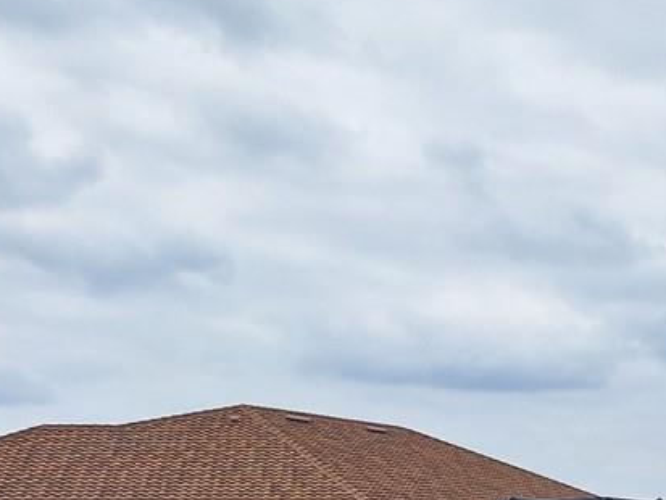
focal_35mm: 89
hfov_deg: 17.5
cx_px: 1219
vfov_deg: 15.8
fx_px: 1713
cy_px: 634
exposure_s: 1/3891
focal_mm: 5.54
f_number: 1.8
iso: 40
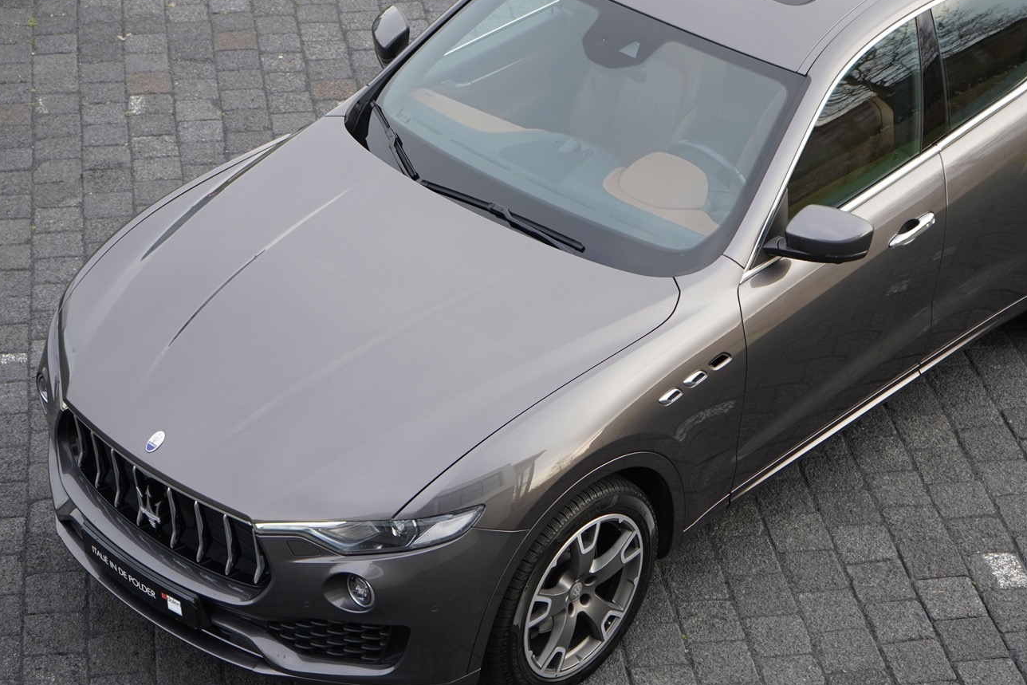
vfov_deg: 17.3
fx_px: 2254
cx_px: 564
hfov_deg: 25.7
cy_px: 313
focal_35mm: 79
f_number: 5
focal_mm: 53
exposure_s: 1/160
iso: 320
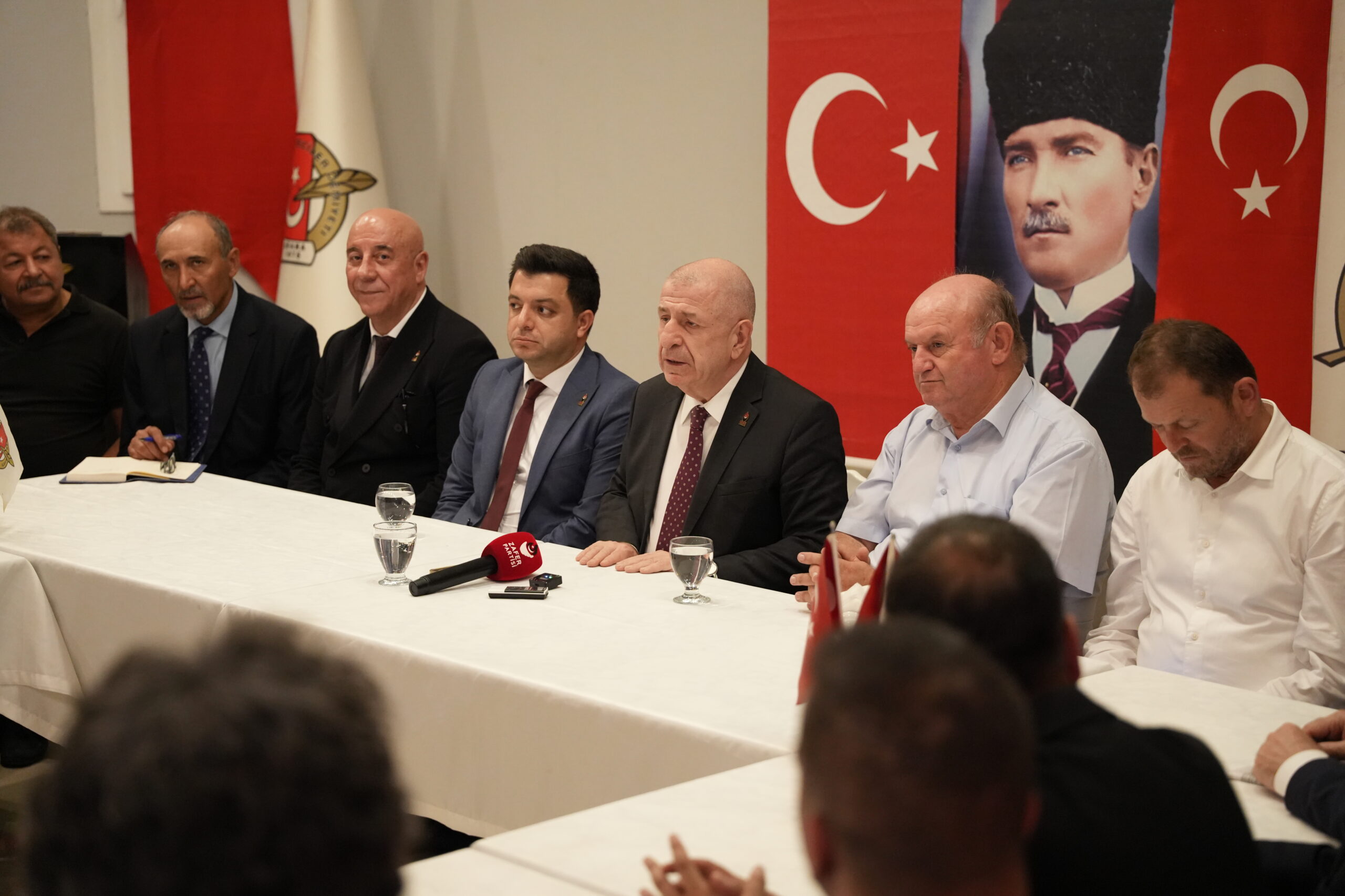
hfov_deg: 28.8
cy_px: 448
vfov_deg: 19.5
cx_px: 672
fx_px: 2615
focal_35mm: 70
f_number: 2.8
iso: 5000
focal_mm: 70
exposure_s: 1/100
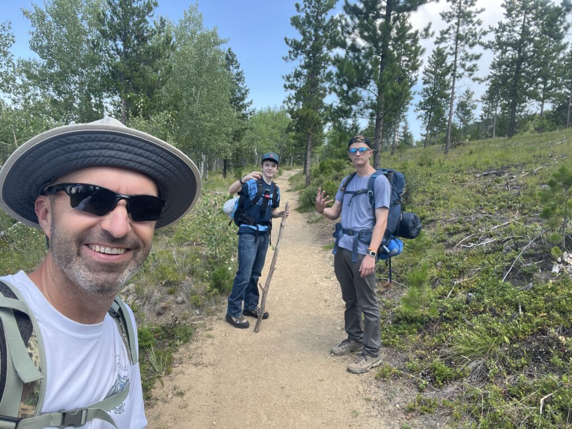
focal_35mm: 23
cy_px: 214
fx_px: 380
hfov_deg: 73.9
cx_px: 286
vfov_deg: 58.9
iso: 32
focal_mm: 2.71
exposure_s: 1/188
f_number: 2.2
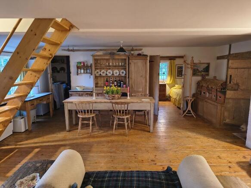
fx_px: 174
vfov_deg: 56.8
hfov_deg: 71.6
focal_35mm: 24
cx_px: 126
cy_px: 94
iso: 1122
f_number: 1.8
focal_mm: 5.56
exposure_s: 1/33.3
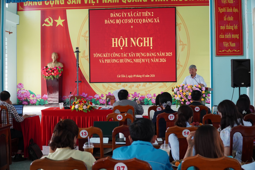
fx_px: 308
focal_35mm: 44
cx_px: 128
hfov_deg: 45.0
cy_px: 85
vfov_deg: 30.8
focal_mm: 29
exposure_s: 1/160
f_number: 4
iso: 500
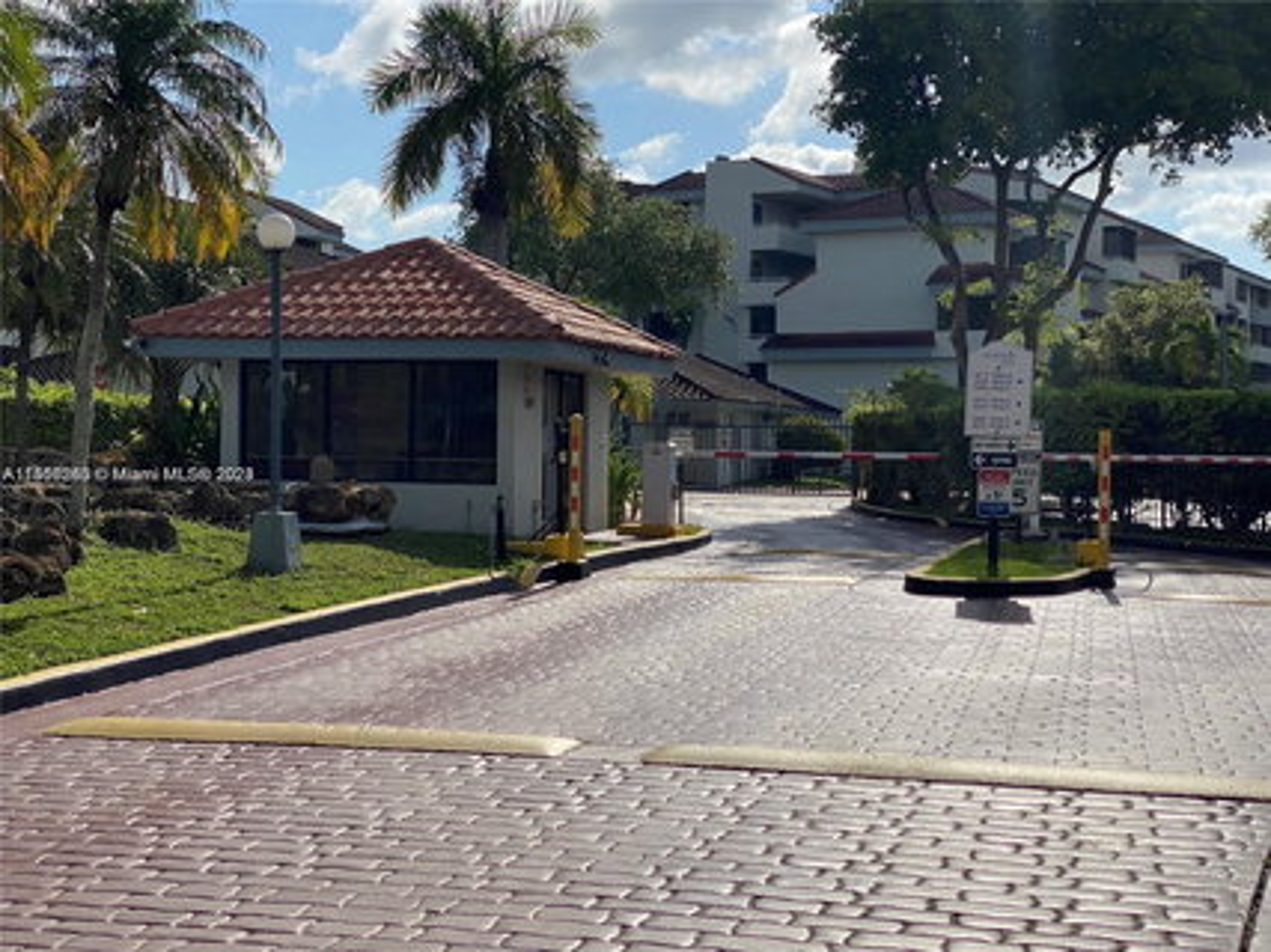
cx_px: 636
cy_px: 476
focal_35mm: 52
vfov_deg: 28.0
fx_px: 1909
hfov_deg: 36.8
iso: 20
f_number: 2
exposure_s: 1/4348
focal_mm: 6
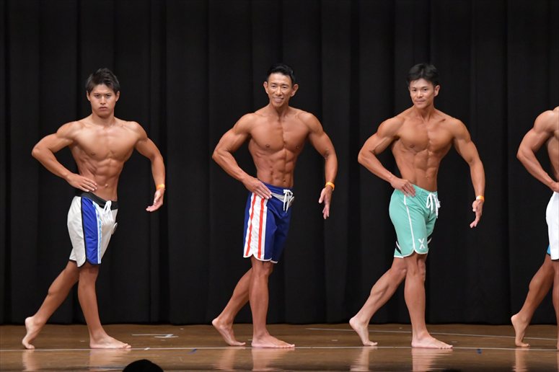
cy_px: 186
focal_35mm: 202
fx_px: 3135
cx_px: 280
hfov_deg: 10.2
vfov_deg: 6.8
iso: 6400
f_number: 5.6
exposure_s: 1/400
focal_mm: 135
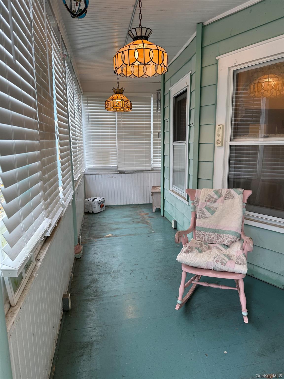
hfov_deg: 56.8
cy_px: 190
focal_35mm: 24
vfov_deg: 71.6
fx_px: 263
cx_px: 142
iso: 80
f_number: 1.78
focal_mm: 6.76
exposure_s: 1/120
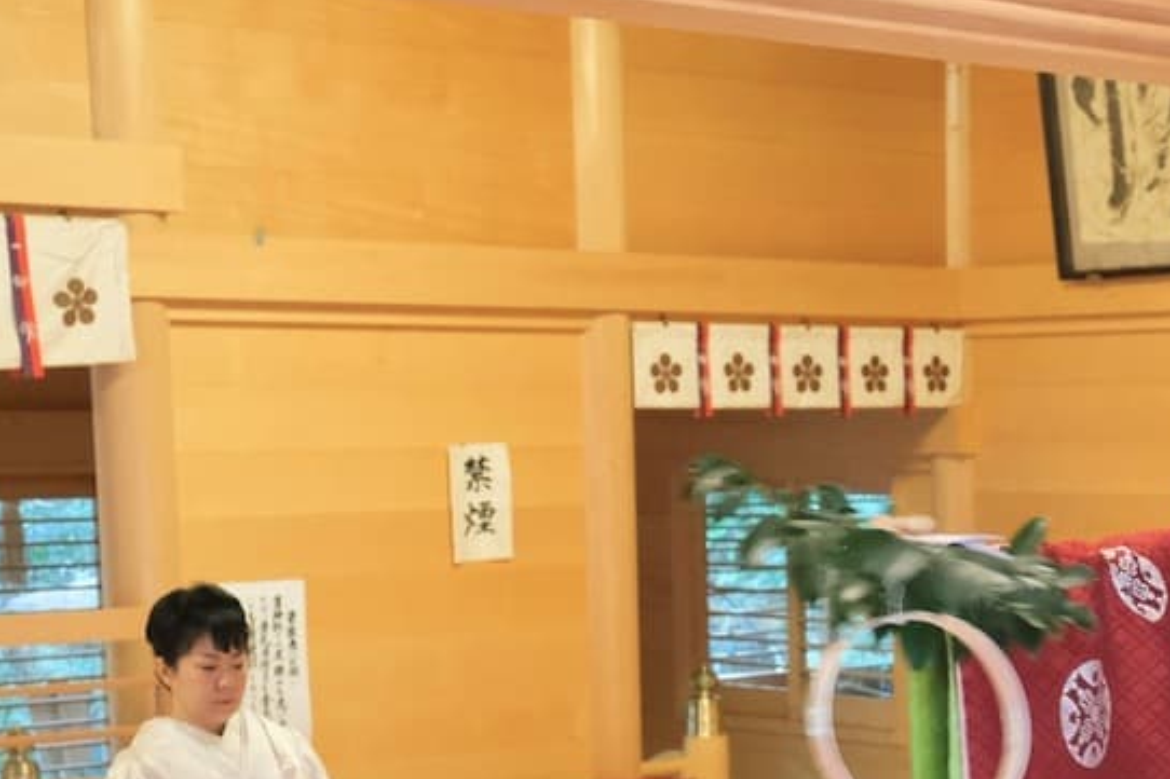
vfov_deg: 15.7
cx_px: 913
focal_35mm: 85
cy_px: 822
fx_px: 2762
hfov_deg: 23.6
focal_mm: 21.3
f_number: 4
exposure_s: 1/50
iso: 3200
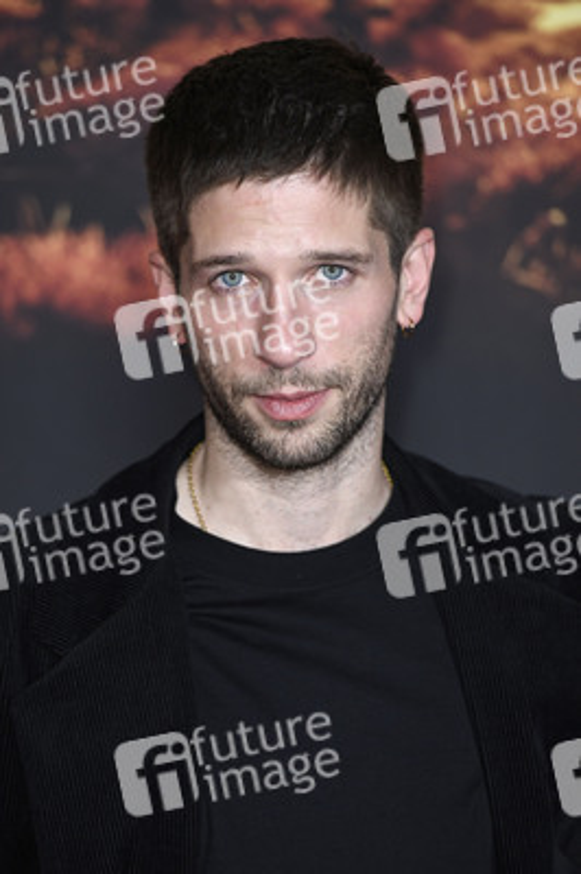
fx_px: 4850
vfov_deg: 10.3
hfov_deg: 6.9
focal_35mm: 200
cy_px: 437
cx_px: 290
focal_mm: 200
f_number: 4
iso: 1250
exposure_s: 1/320
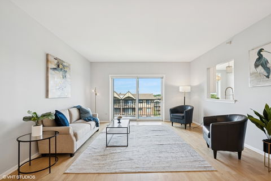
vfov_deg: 72.1
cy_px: 90
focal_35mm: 16
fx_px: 124
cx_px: 136
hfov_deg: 95.0
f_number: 9
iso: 200
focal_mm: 16.5
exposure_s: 1/20
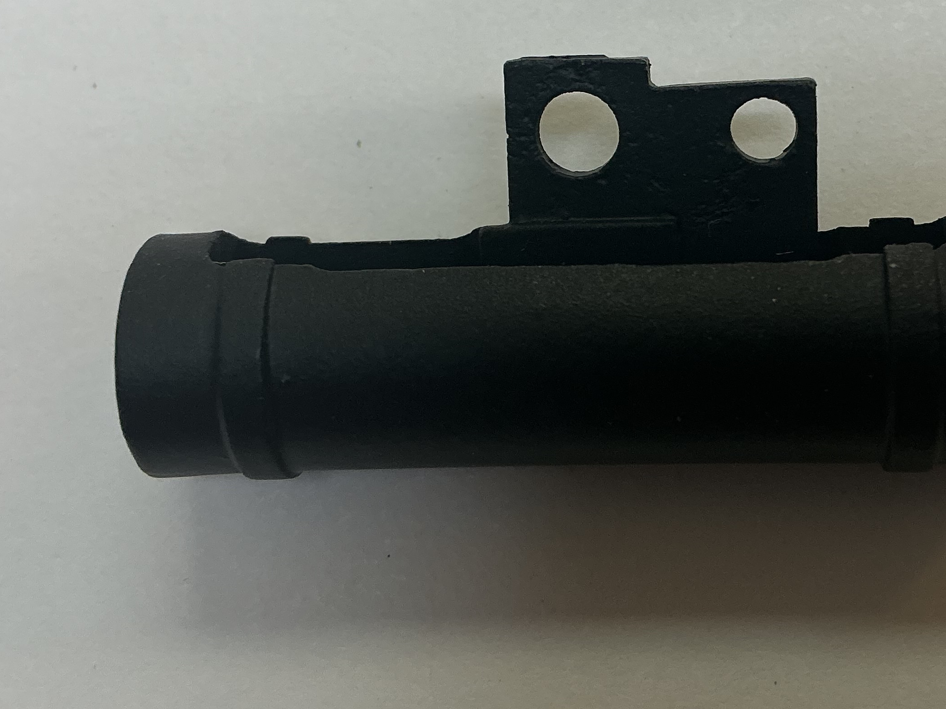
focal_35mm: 56
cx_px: 643
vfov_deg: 25.5
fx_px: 1530
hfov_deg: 34.0
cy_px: 105
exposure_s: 1/120
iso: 40
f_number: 1.8
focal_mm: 3
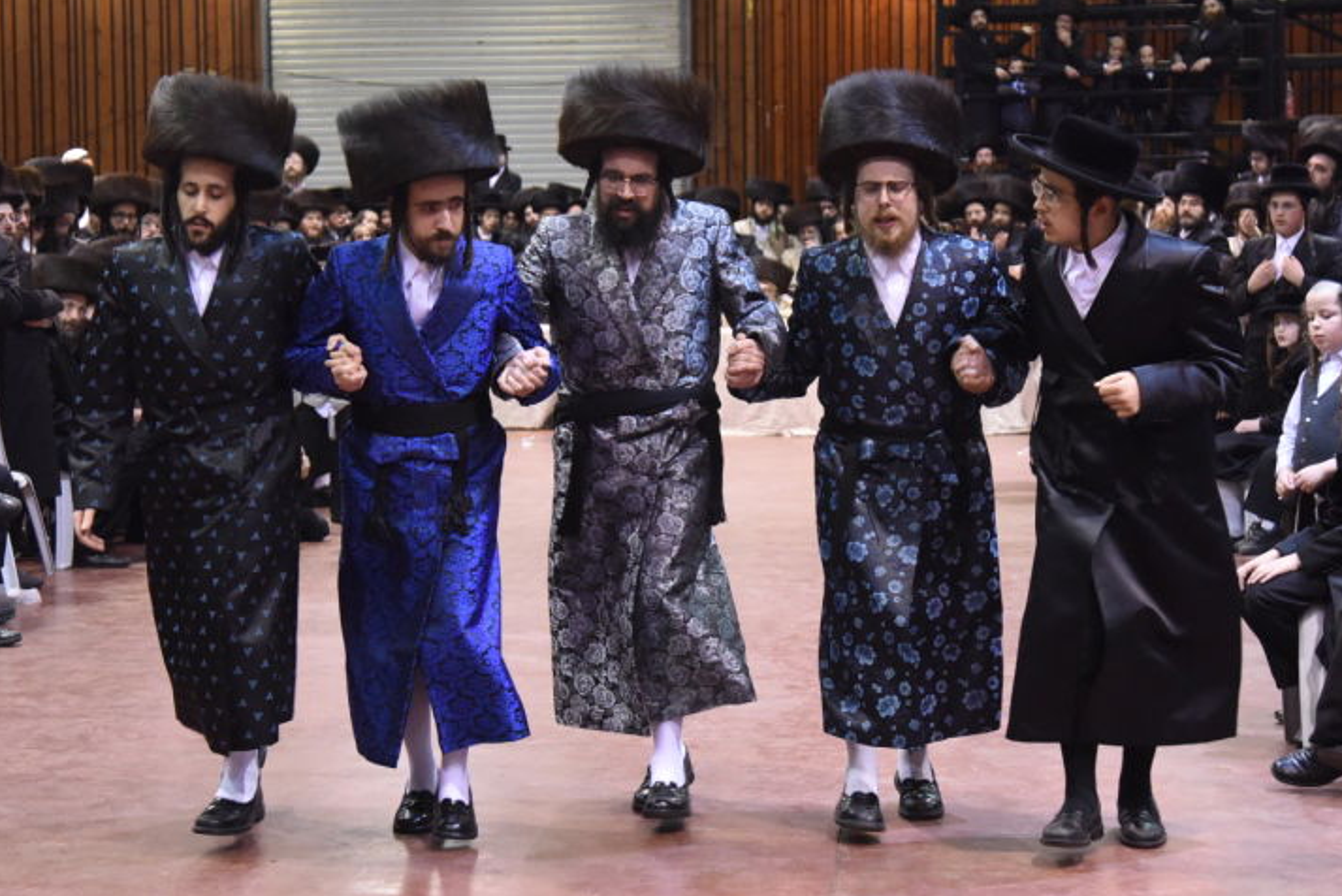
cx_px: 655
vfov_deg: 15.3
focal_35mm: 89
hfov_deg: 22.9
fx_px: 3319
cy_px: 312
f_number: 4.5
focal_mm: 62
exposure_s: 1/125
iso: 4500
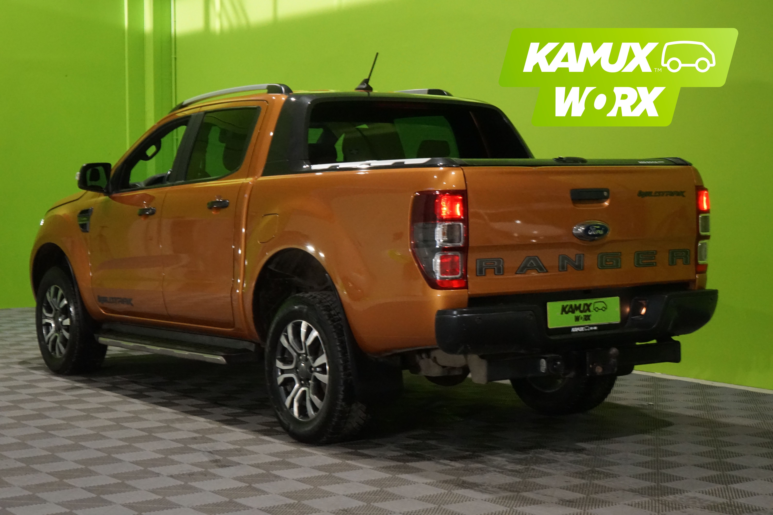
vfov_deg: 20.9
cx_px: 386
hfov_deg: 31.0
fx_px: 1396
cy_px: 258
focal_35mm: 65
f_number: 25
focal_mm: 65
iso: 6400
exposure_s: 1/25
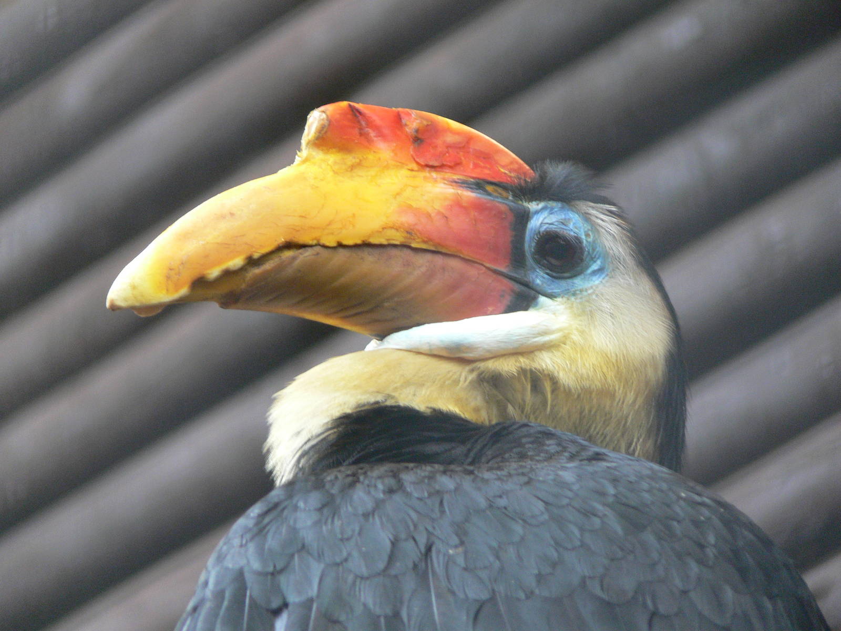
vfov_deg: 4.0
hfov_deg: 5.3
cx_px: 420
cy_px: 316
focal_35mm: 374
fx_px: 9086
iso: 200
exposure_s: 1/13
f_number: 3.7
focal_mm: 79.1
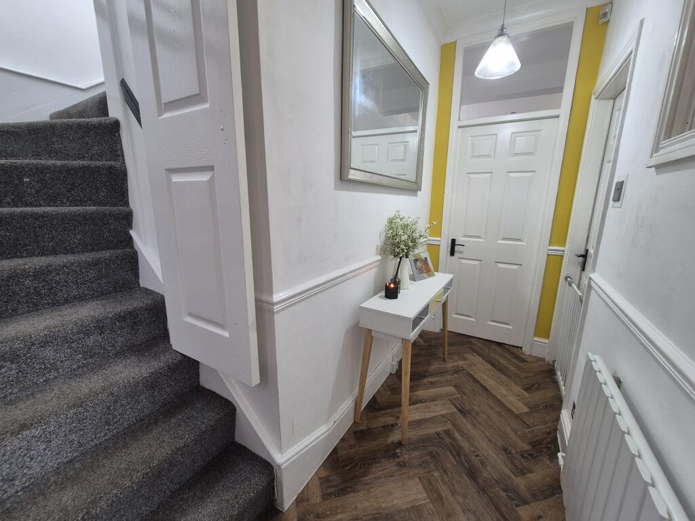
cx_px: 348
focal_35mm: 13
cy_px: 260
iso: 125
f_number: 2.2
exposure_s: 1/50
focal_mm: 2.2
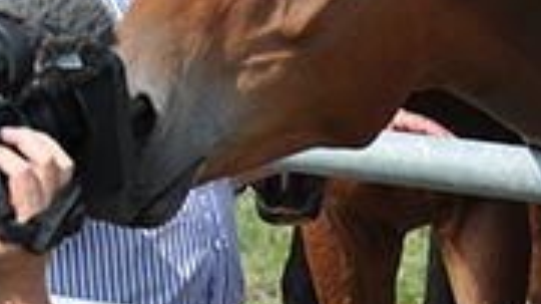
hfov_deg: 5.9
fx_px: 5264
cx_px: 21
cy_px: -69
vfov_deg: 3.3
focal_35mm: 367
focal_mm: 105
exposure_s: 1/500
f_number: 5.6
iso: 220
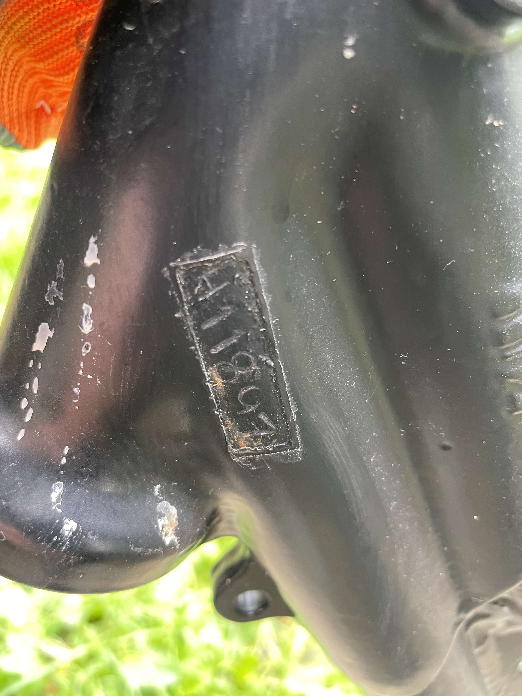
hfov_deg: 53.1
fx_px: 523
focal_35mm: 26
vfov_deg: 67.3
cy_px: 348
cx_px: 261
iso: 320
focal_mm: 4.2
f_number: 1.6
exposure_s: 1/60
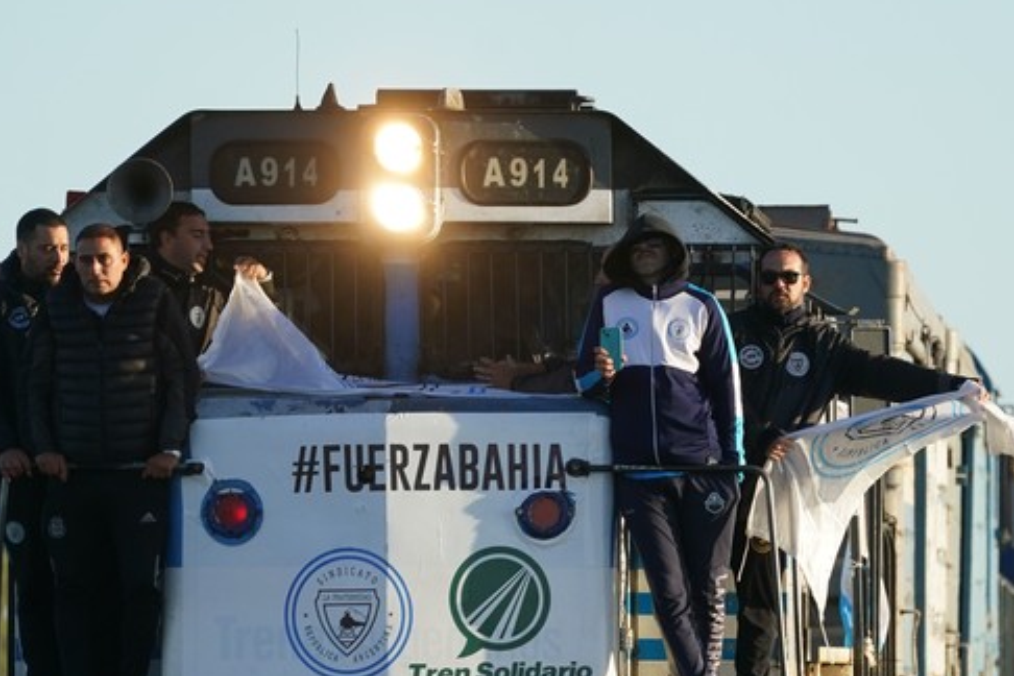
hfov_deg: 3.0
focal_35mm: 695
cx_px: 573
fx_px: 19574
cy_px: 586
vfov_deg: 2.0
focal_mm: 300
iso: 320
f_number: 5.6
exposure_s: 1/640
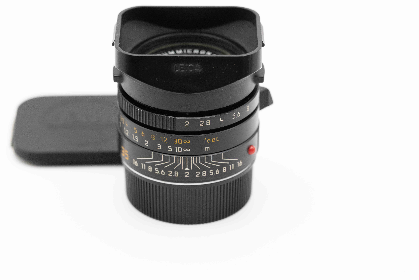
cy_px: 110
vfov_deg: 12.1
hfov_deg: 18.1
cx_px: 192
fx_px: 1315
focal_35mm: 113
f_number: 9
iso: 3200
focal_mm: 90
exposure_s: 1/1000
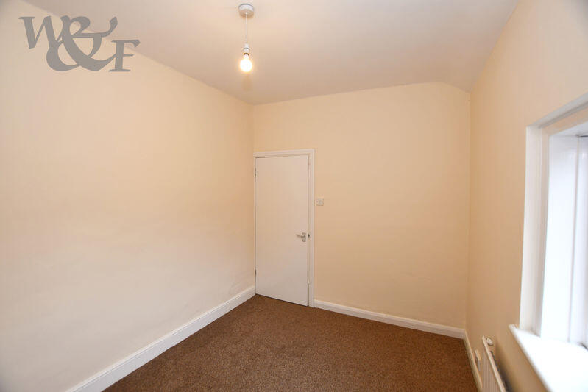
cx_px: 294
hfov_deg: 100.4
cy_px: 196
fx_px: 245
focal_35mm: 15
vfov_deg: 77.3
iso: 500
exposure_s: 1/60
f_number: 4
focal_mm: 10
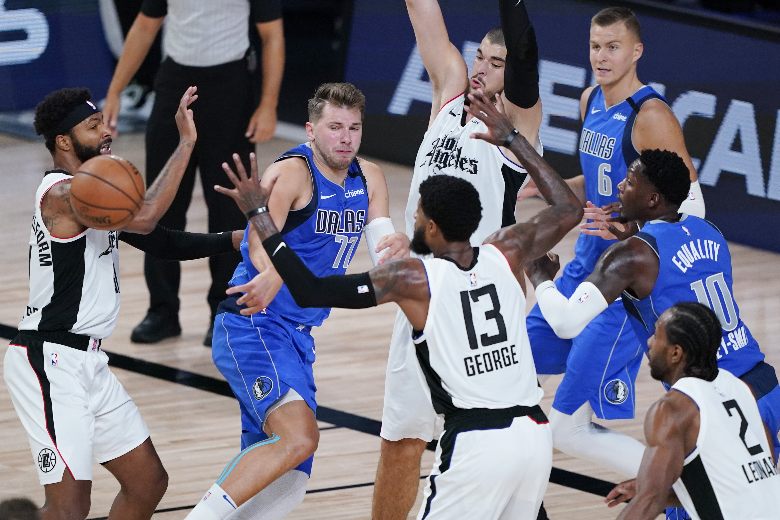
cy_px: 260
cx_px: 390
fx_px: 8666
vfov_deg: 3.4
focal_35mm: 400
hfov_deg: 5.2
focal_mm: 400
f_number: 2.8
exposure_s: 1/1600
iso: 3200
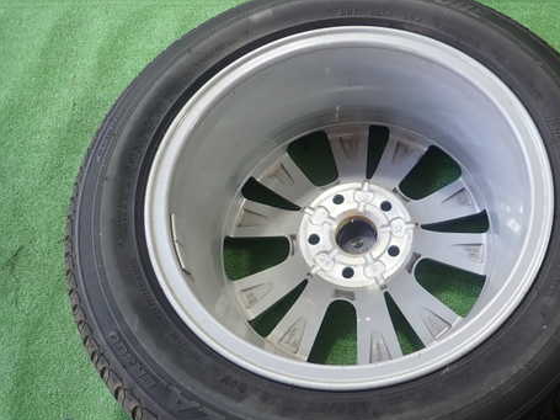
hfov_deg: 54.4
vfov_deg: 42.9
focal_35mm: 33
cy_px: 227
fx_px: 534
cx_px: 368
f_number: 2
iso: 160
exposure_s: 1/60
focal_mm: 4.5
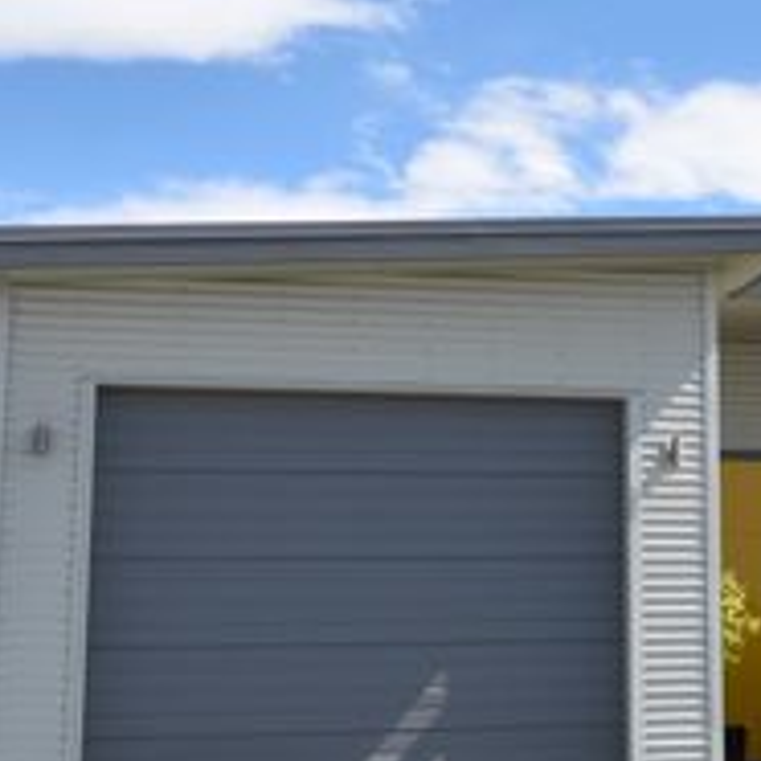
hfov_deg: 19.7
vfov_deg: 20.6
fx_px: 2089
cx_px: 843
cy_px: 254
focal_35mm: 84
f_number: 11
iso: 200
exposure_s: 1/500
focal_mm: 16
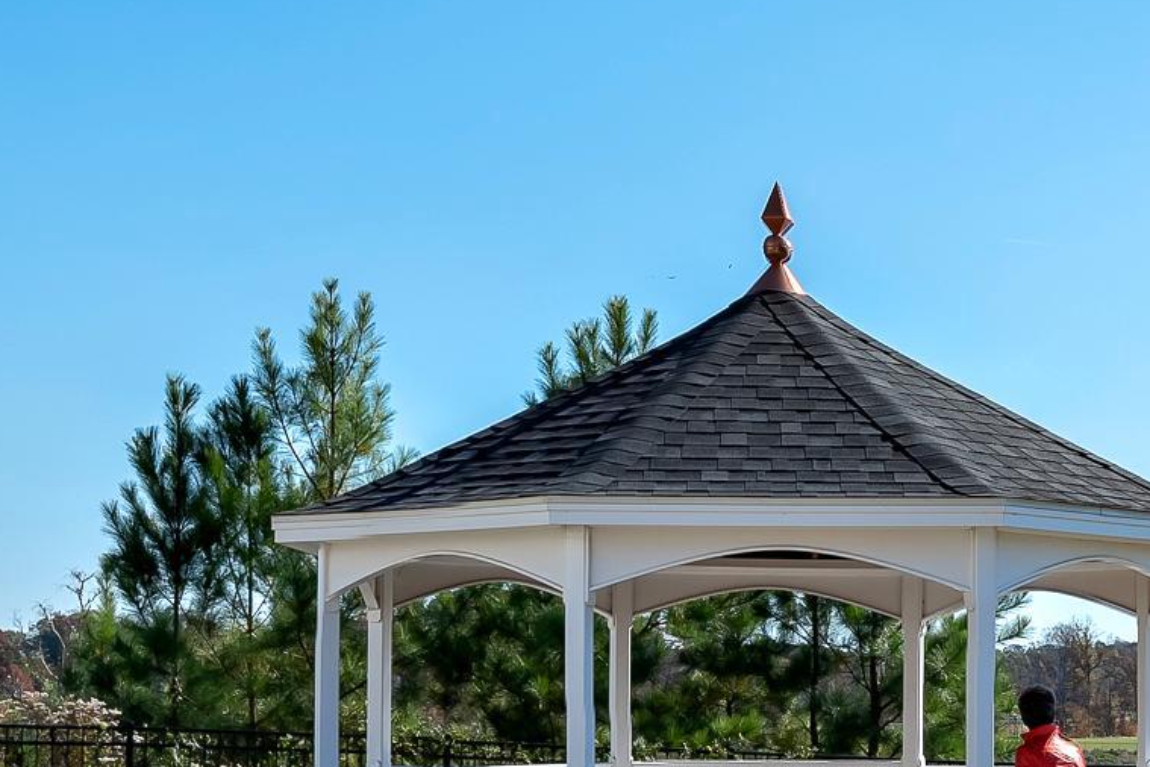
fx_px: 2587
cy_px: 698
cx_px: 1033
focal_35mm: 81
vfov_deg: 16.6
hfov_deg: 24.4
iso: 320
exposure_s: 1/320
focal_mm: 30
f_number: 16
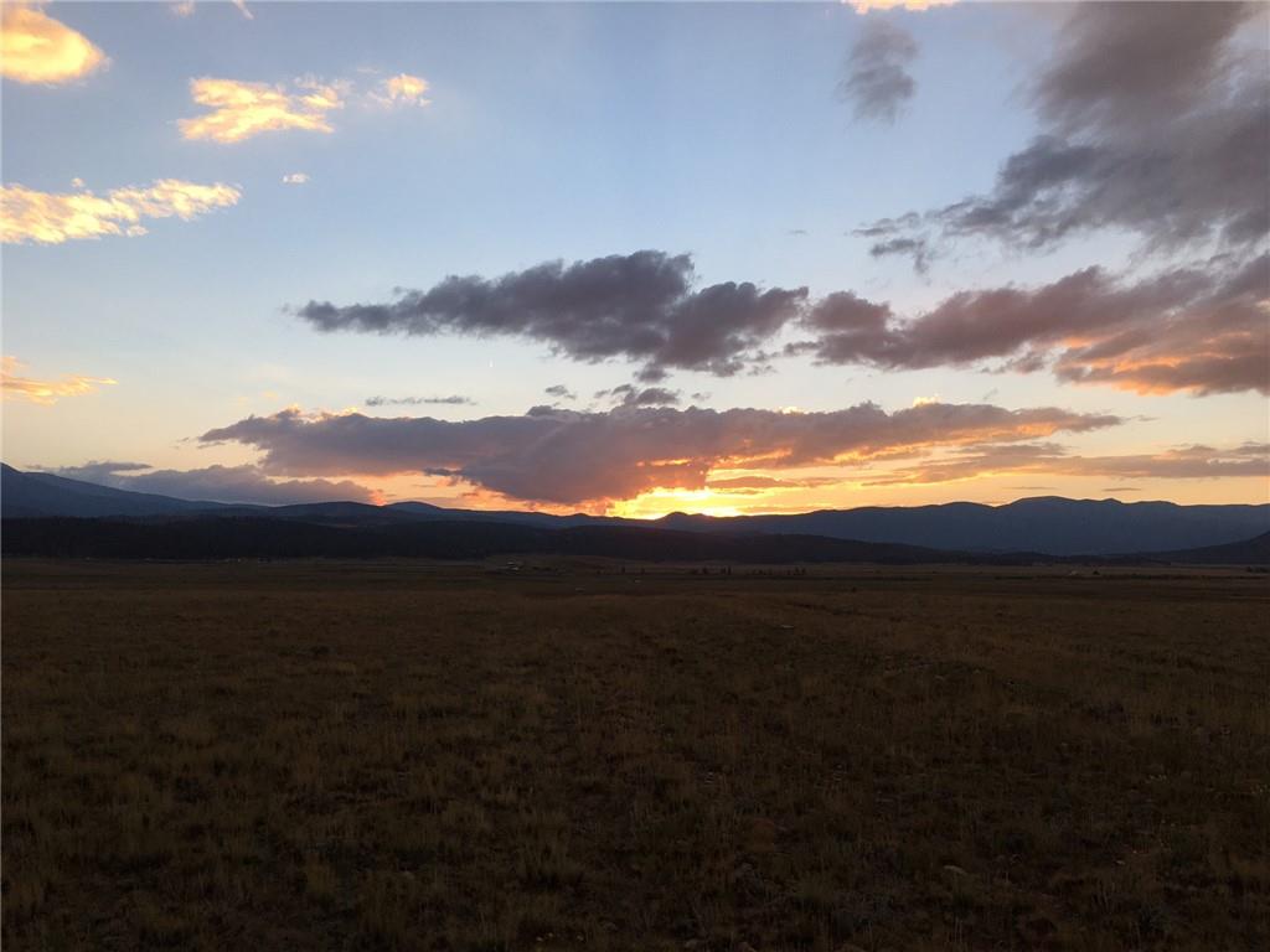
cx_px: 635
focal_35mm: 29
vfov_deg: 48.2
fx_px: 1064
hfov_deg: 61.7
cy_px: 476
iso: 25
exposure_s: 1/293
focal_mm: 4.15
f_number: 2.2
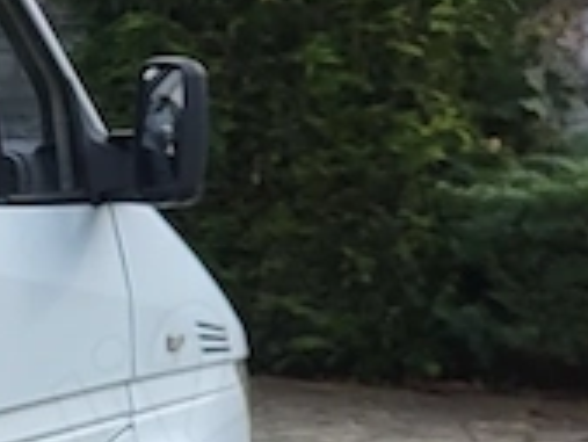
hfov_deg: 10.1
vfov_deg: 9.6
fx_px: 2618
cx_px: -1065
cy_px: 473
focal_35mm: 154
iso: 40
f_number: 1.8
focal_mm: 5.4
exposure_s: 1/2222
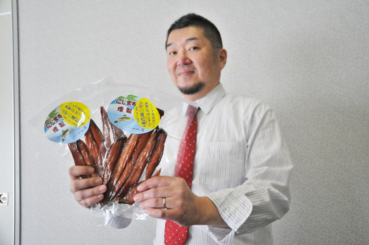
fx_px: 307
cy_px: 122
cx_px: 184
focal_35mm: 30
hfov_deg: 62.0
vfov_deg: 43.5
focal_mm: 20
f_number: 3.8
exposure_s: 1/500
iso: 1250
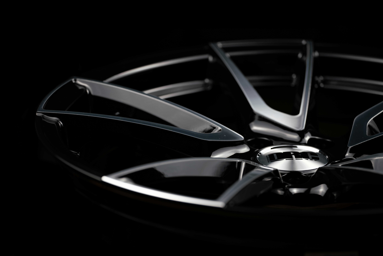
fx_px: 1160
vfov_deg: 12.6
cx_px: 192
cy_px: 128
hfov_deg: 18.8
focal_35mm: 109
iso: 100
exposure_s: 1/50
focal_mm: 109
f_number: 4
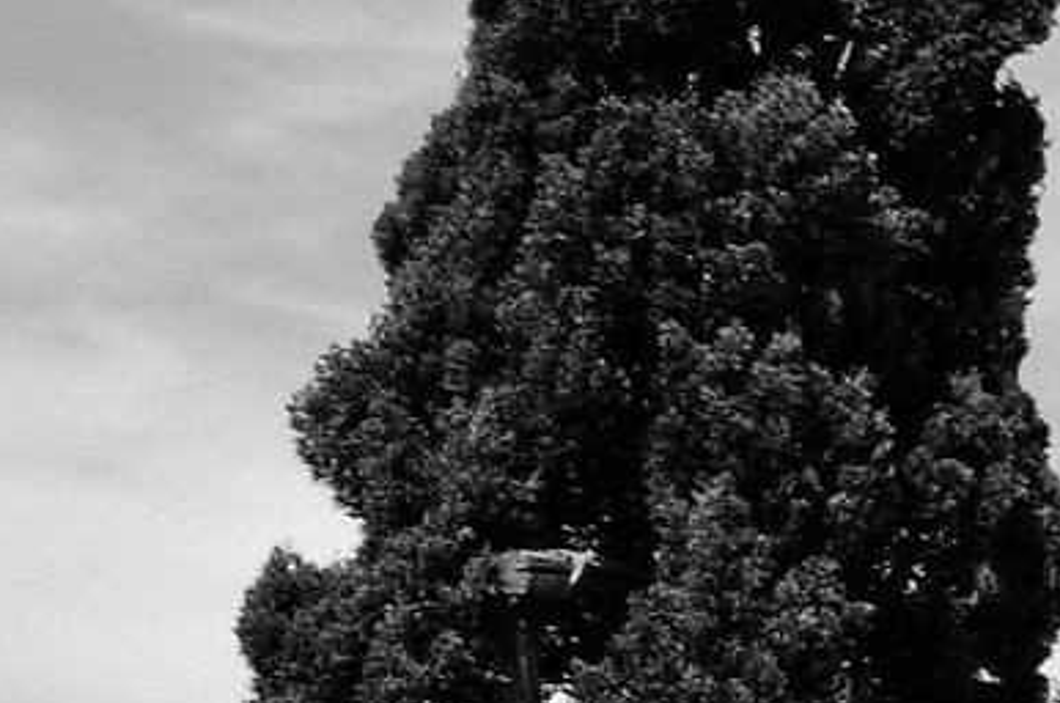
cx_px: 3131
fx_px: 3292
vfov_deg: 12.2
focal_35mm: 112
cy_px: 494
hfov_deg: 11.4
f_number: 8
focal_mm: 12
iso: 200
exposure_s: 1/250
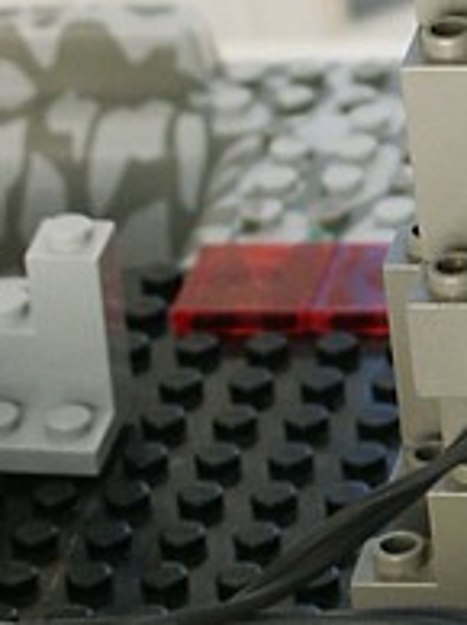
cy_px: 145
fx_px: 5805
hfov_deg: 4.5
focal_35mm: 322
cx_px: 944
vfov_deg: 6.2
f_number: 3.6
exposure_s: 1/60
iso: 64
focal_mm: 15.48
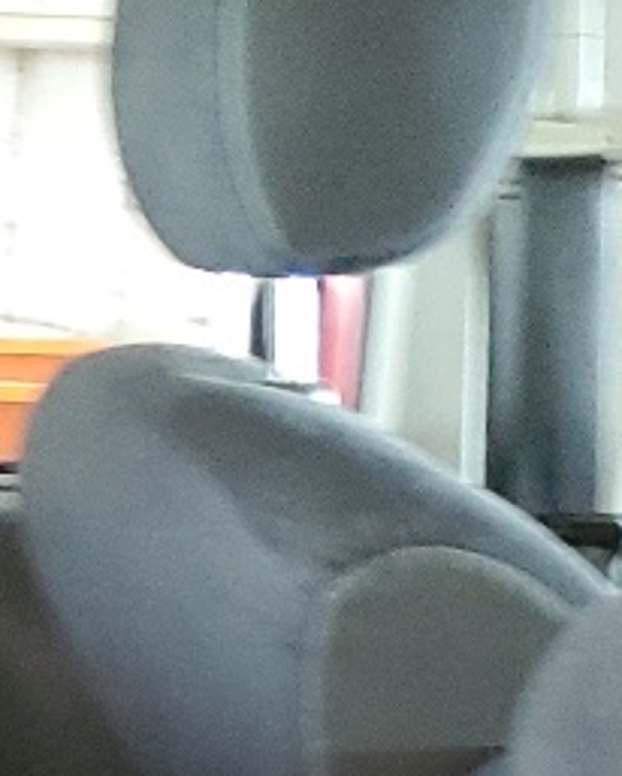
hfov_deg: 9.6
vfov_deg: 11.1
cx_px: -266
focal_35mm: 158
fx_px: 3631
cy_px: 1522
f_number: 1.5
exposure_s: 1/15
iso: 478
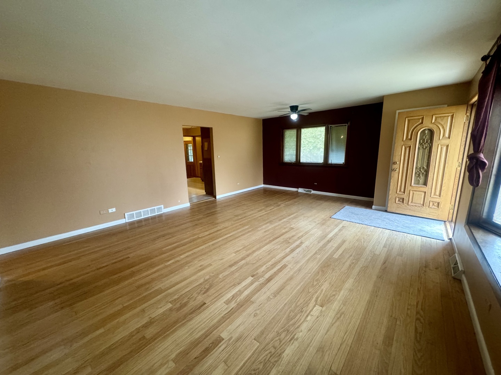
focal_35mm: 14
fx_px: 203
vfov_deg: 85.7
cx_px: 250
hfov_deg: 102.1
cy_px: 188
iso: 500
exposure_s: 1/60
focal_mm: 2.22
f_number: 2.2
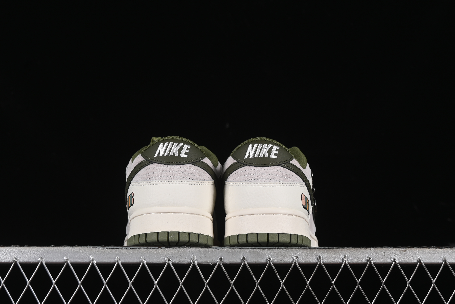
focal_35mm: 75
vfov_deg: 18.2
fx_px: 948
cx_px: 228
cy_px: 152
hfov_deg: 27.0
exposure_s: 1/80
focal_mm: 50
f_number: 8
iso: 160
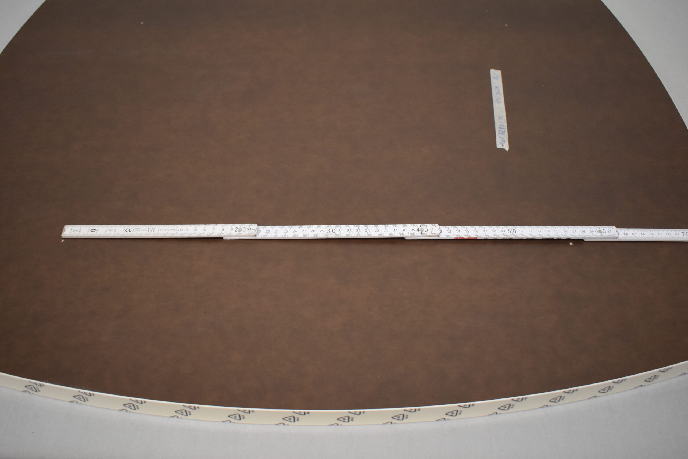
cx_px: 344
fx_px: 688
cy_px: 230
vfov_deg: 36.9
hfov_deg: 53.1
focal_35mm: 36
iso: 800
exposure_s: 1/250
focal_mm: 24
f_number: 3.8
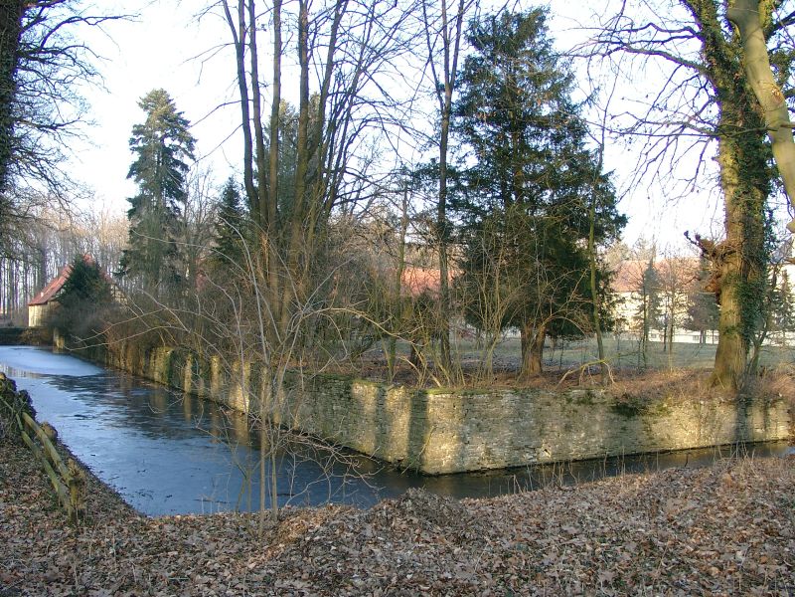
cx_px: 398
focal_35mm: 34
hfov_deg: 54.0
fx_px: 781
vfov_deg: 41.8
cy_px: 298
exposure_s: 1/104
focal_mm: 7.13
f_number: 2.8
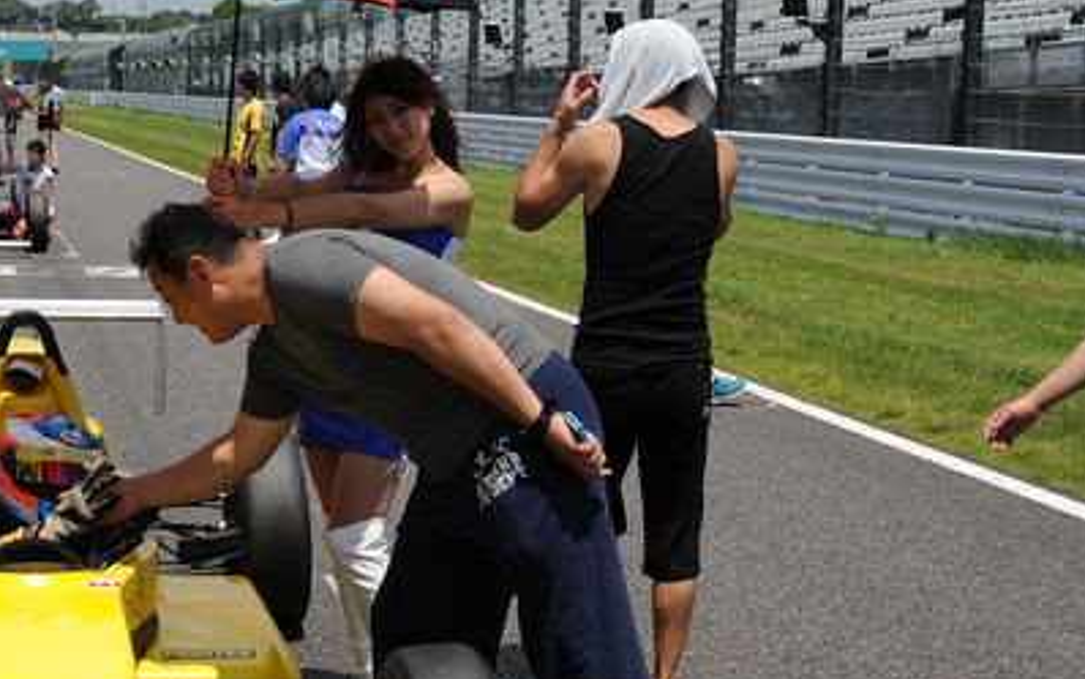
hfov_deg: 28.9
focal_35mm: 70
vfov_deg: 18.6
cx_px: 256
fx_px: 2070
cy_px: 368
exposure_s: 1/350
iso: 200
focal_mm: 38
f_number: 9.5
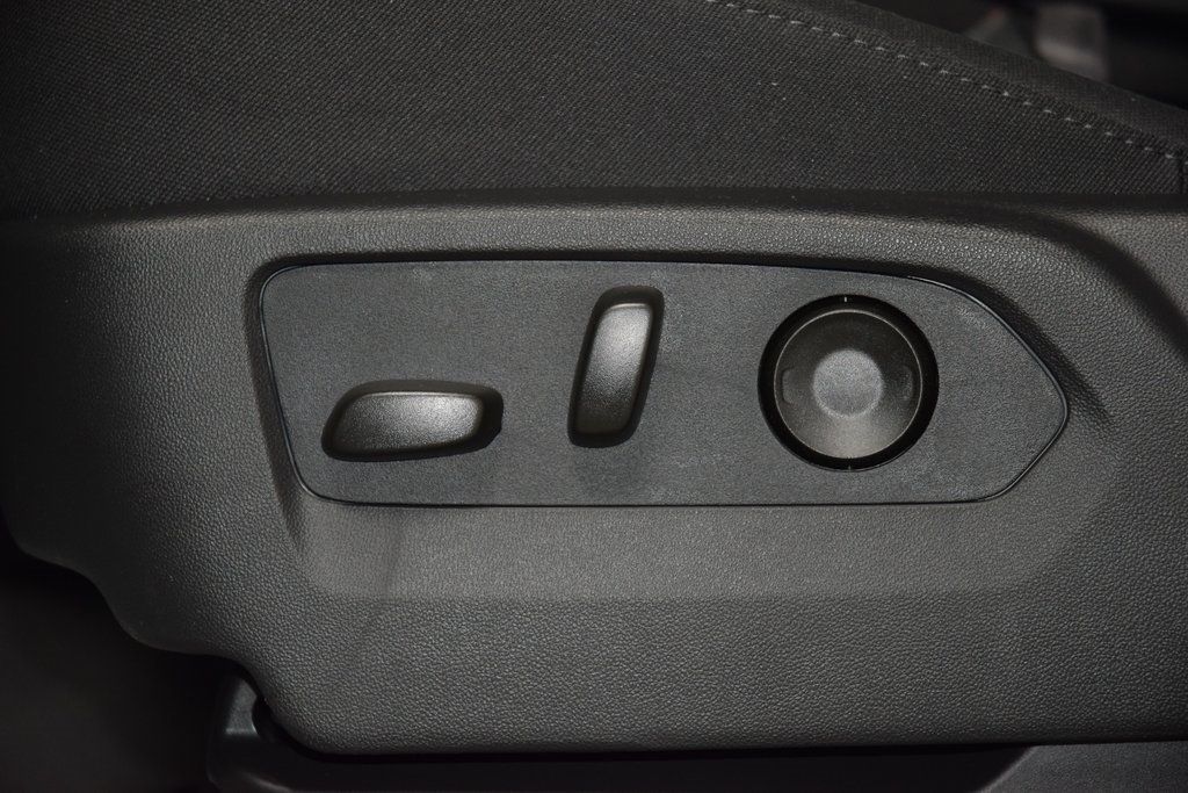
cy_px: 396
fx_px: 3465
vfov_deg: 13.0
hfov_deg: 19.5
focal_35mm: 105
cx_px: 594
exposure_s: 1/60
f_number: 4.5
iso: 1250
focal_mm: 70
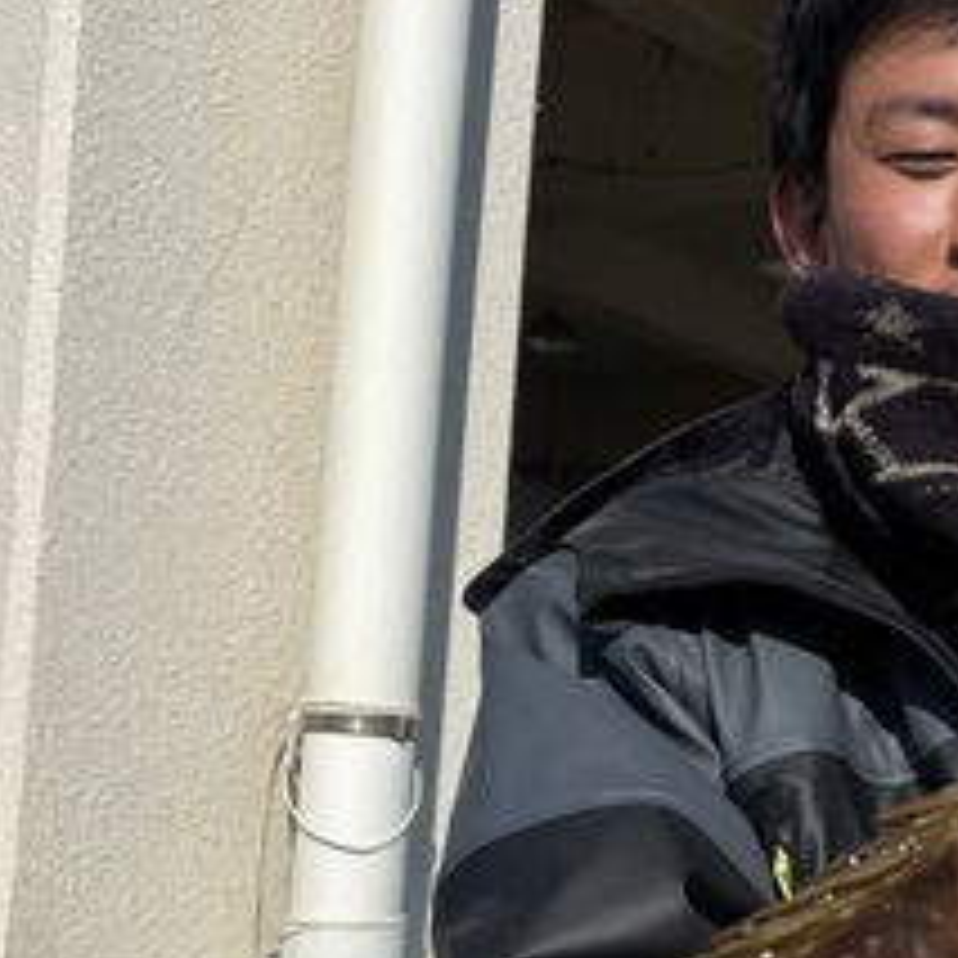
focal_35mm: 69
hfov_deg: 24.0
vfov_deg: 24.4
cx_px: 927
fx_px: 2160
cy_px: 841
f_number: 1.6
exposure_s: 1/4630
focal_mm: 5.96
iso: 50
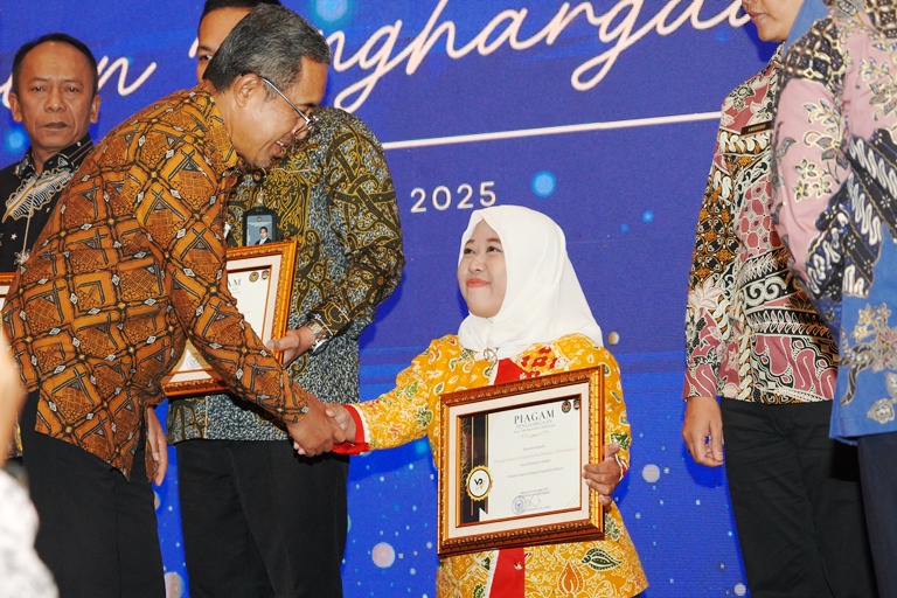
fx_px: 2990
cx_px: 448
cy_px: 299
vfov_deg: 11.4
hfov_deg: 17.1
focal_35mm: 120
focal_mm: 120
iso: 8000
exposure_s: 1/250
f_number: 7.1
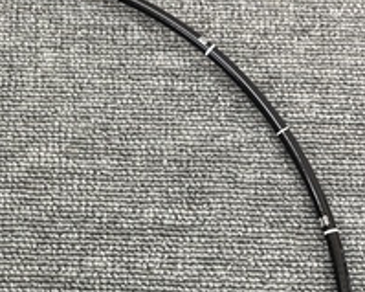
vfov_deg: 21.9
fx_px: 734
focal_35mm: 68
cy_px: 263
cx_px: 33
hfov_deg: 26.9
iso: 64
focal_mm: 4.25
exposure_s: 1/60
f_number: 1.8
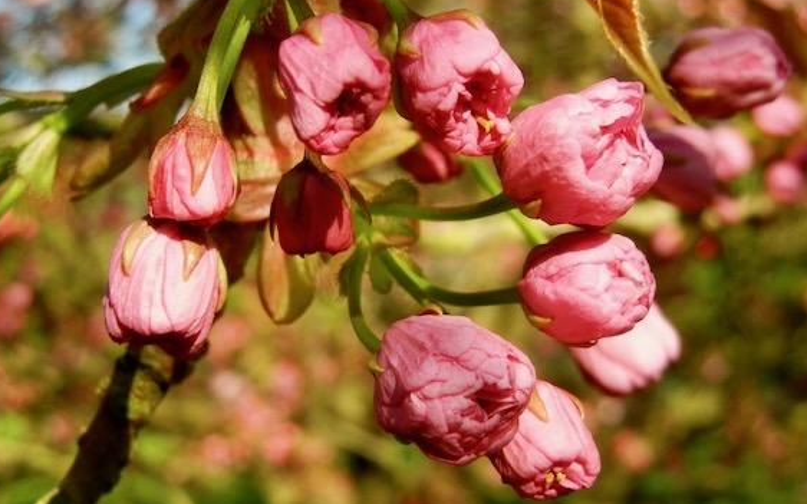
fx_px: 1957
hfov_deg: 23.3
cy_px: 277
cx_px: 373
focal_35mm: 89
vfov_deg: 14.7
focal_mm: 10.6
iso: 160
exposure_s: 1/555
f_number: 4
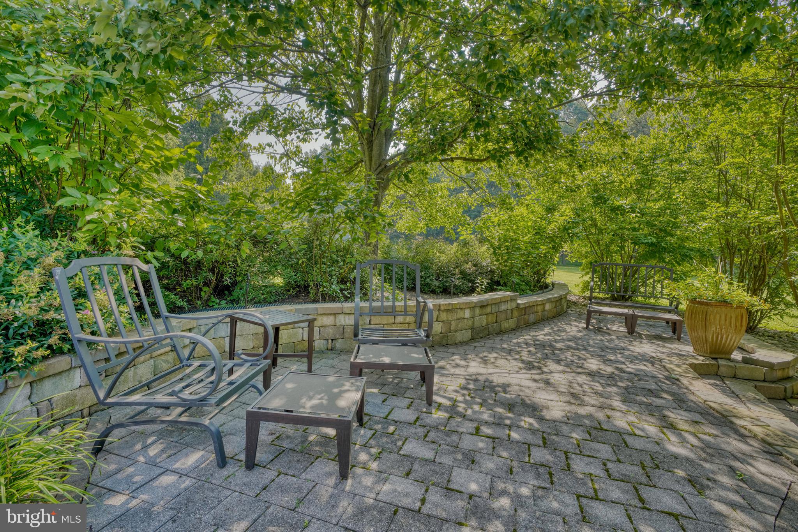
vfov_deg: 73.8
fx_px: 355
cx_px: 399
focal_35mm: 16
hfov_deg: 96.7
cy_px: 266
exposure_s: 1/2000
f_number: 7.1
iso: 640
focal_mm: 16
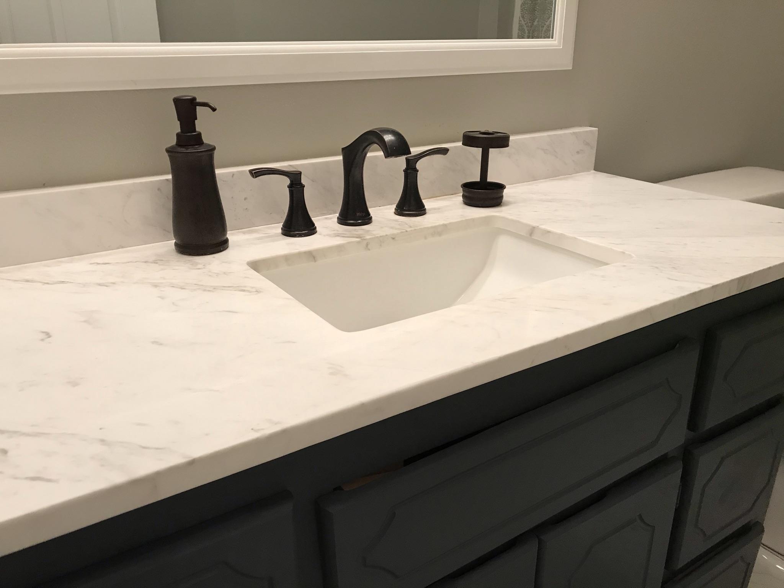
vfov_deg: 49.7
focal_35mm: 28
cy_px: 294
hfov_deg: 63.4
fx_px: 634
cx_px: 392
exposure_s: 1/30
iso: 40
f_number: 1.8
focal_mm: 3.99
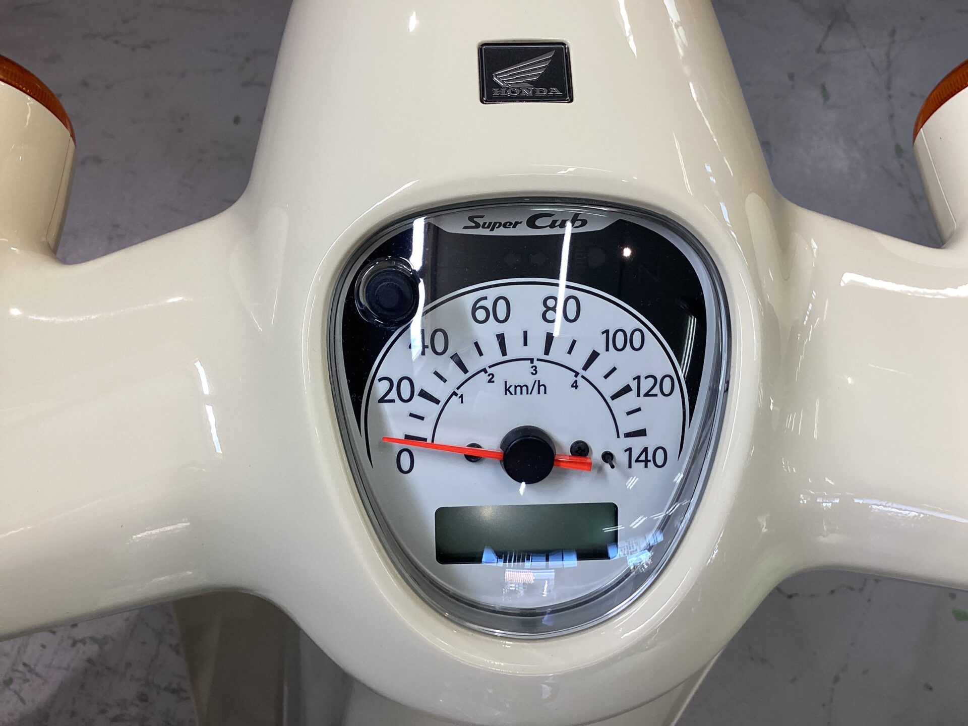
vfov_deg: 45.4
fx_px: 867
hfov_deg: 58.4
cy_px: 363
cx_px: 484
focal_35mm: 31
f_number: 2.4
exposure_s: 1/120
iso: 64
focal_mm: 3.3
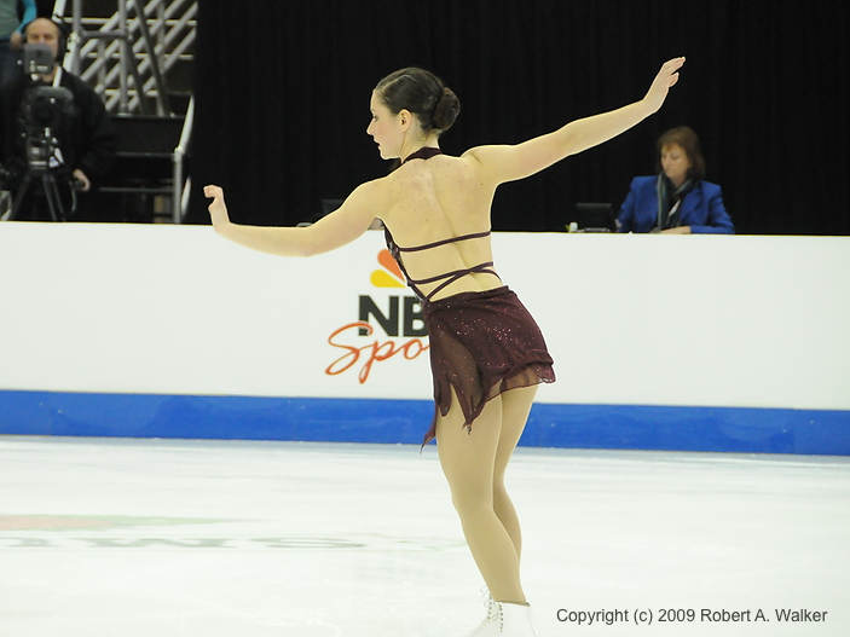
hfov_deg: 9.3
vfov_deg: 7.0
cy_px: 320
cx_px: 368
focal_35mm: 213
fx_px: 5229
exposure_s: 1/500
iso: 3200
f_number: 5.6
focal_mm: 130
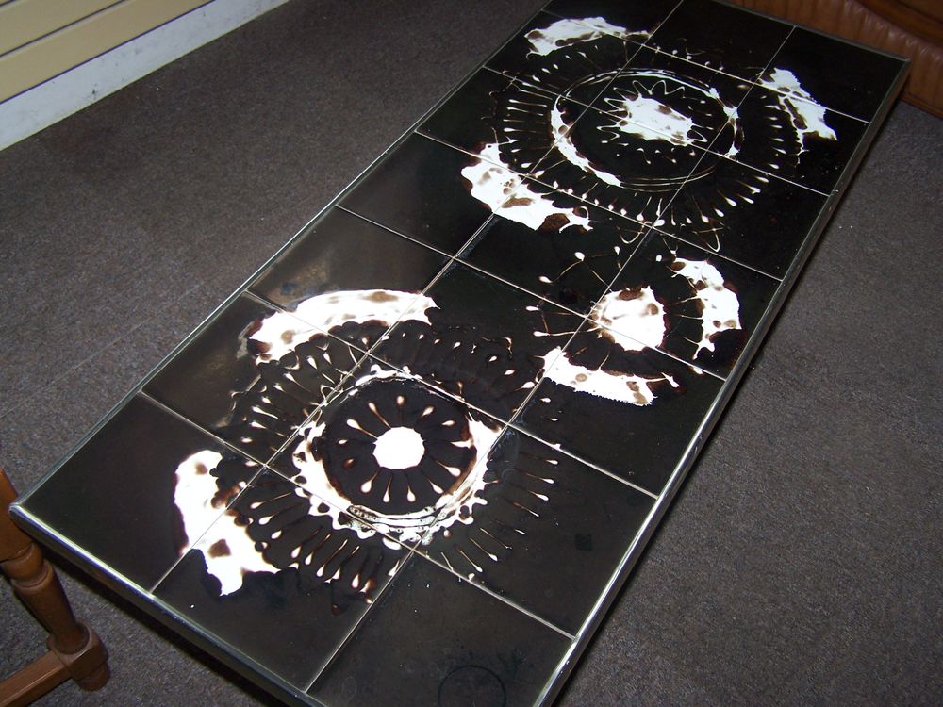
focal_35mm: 38
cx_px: 472
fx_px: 1035
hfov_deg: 49.0
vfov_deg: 37.7
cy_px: 354
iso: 80
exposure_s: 1/60
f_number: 2.8
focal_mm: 6.3
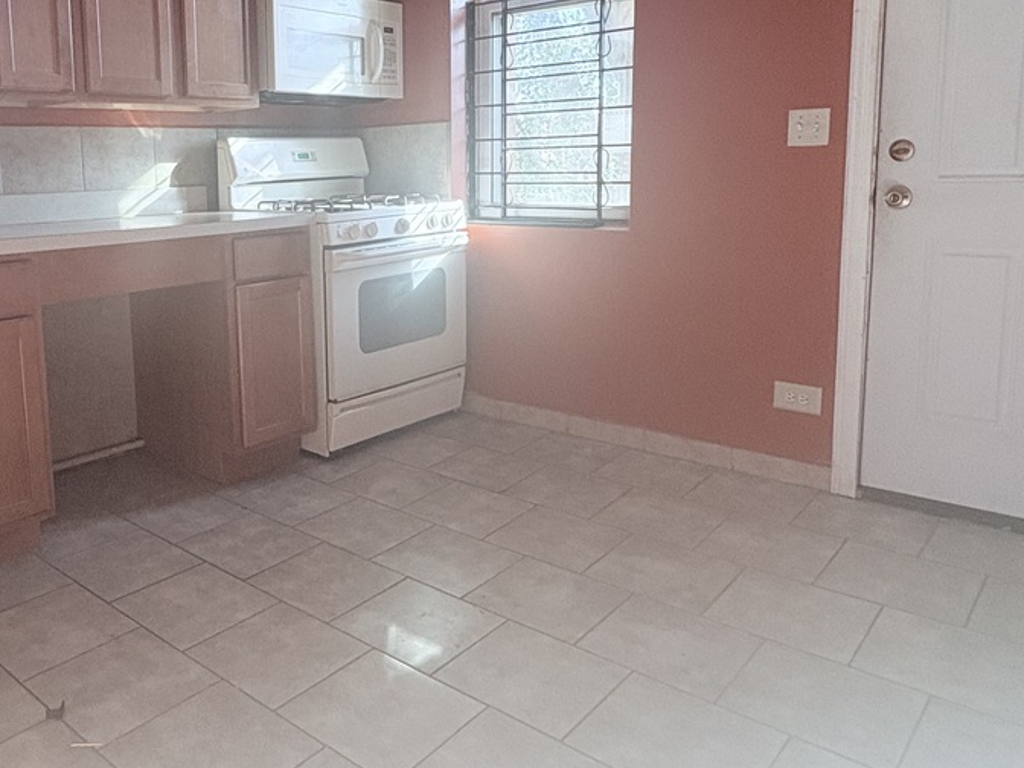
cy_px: 283
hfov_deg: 58.3
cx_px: 322
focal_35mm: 30
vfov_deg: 46.3
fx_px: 887
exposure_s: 1/66
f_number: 2.2
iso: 200
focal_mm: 2.22
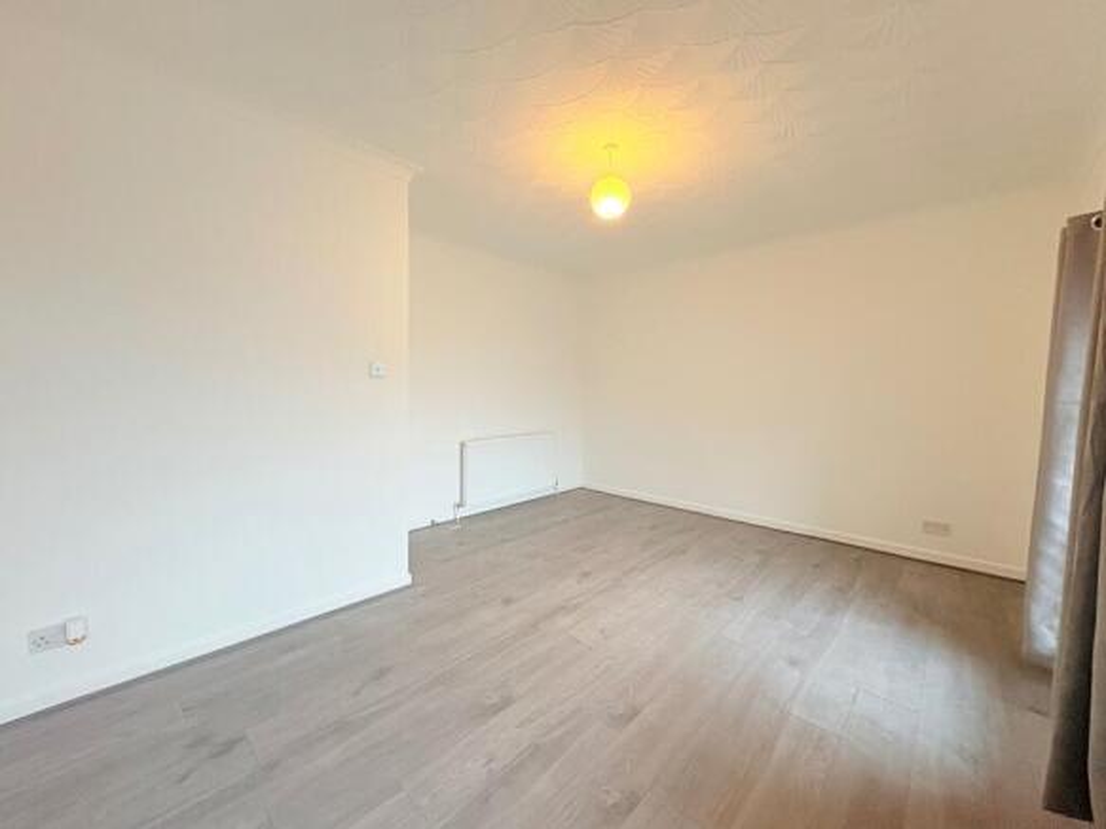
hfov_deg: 102.1
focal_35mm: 14
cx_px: 553
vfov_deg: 85.7
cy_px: 414
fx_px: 447
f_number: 2.2
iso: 400
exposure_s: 1/60
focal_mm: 2.22
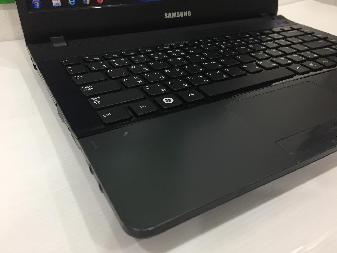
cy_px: 126
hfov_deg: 61.7
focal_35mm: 29
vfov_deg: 48.2
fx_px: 282
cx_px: 168
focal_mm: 4.15
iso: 100
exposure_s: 1/33
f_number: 2.2
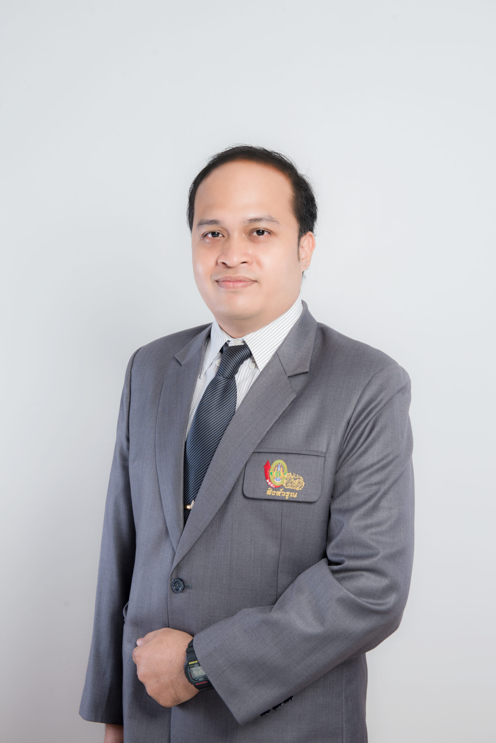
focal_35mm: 58
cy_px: 372
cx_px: 248
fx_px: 1197
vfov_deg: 34.5
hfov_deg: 23.4
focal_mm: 58
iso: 100
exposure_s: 1/100
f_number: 8
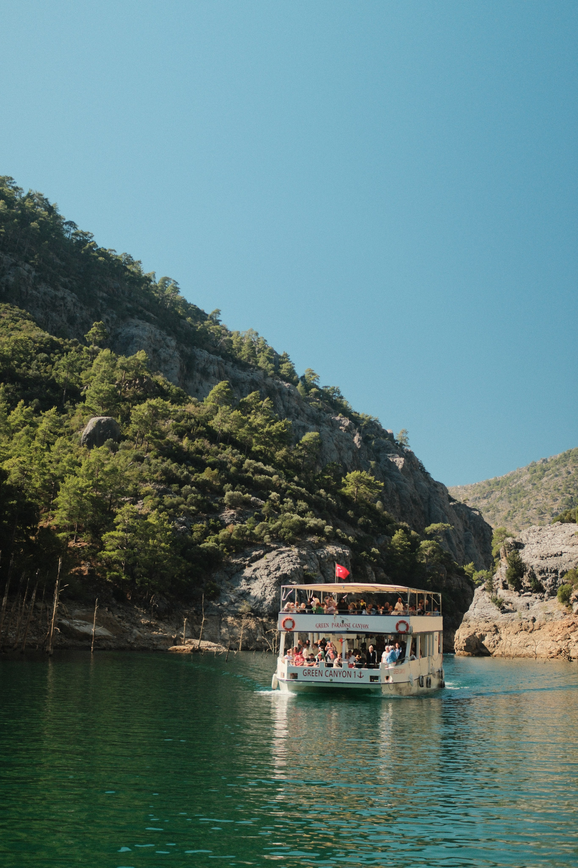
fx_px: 1084
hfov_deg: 29.9
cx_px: 289
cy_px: 434
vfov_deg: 43.6
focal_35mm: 45
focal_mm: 30
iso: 640
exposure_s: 1/200
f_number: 1.4
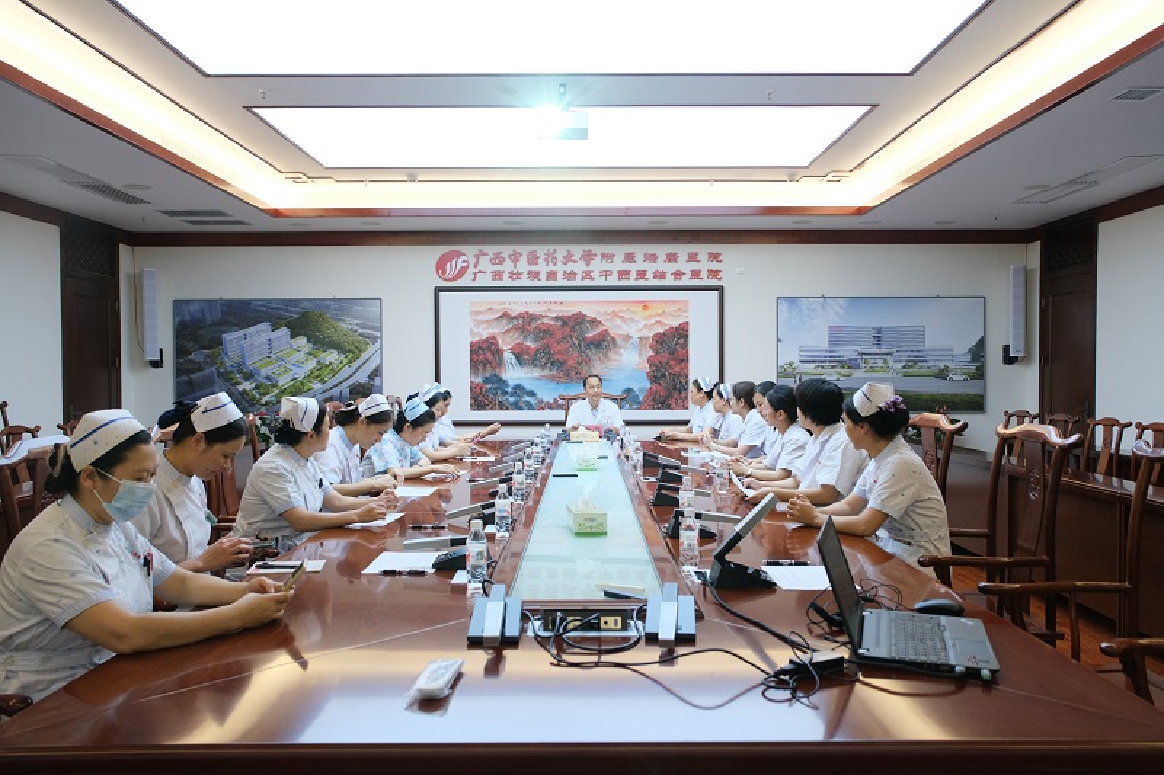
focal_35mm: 27
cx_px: 582
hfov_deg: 67.4
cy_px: 388
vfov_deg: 47.9
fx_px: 873
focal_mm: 18
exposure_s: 1/100
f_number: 3.5
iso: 1000
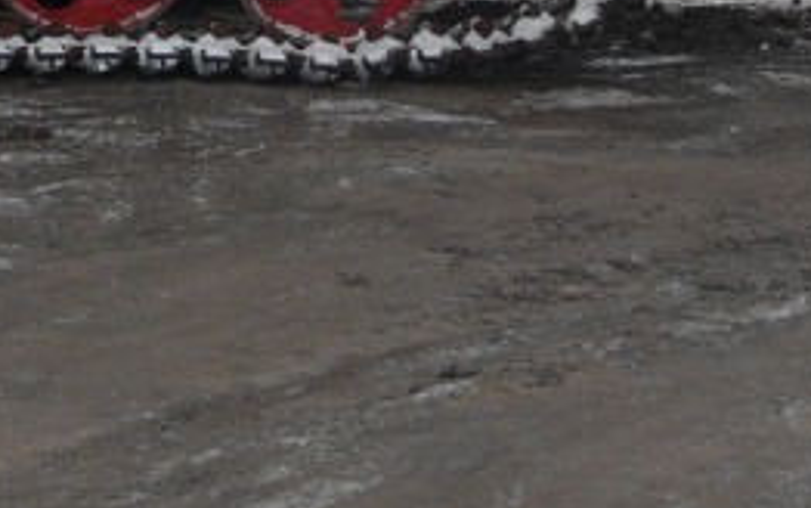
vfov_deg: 7.4
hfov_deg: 12.2
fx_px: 3759
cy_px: -474
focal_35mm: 170
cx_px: 74
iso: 100
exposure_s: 1/160
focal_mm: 6.8
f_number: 4
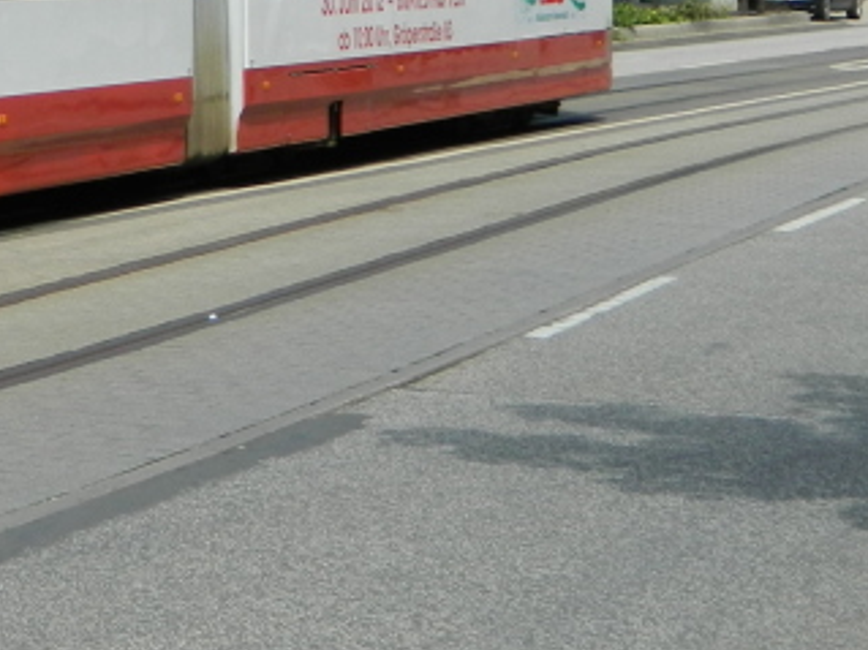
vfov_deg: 9.6
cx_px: -318
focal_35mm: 151
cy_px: -237
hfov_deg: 12.6
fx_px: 3785
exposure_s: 1/640
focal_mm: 8.4
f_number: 3.6
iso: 80
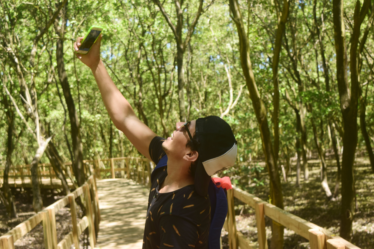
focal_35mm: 60
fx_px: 623
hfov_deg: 33.4
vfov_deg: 22.6
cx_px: 187
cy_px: 124
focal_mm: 40
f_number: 5.6
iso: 100
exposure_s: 1/125
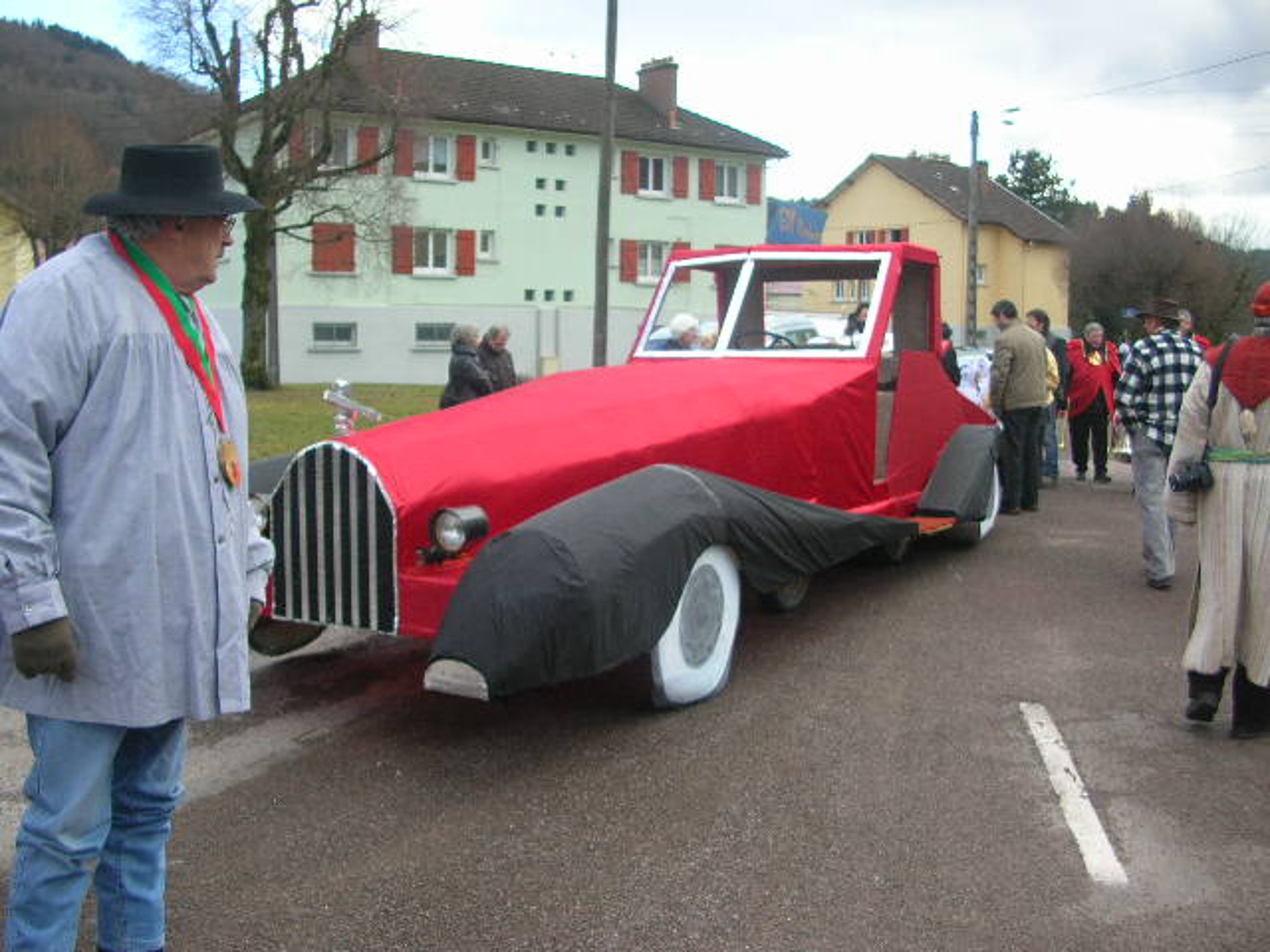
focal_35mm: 35
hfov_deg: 52.6
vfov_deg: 40.7
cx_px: 635
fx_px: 1284
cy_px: 476
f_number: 2.8
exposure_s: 1/238
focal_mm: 5.8
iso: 50
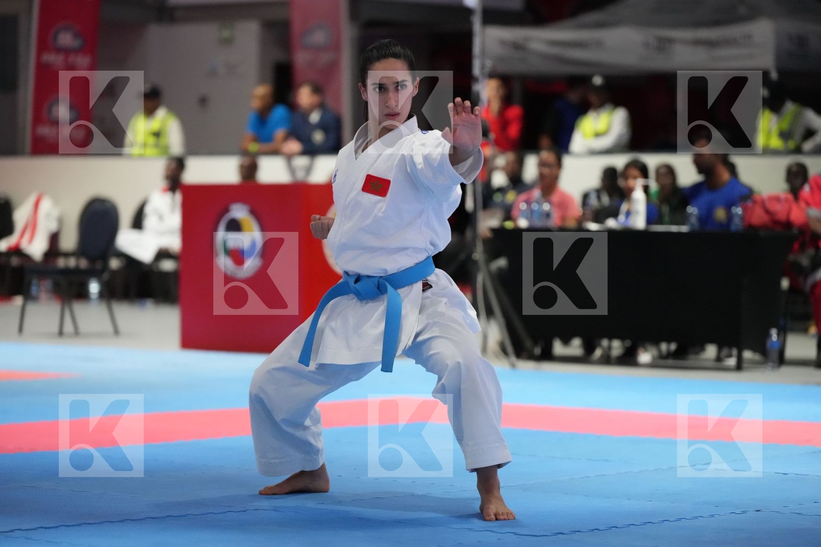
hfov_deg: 15.6
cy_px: 274
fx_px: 2987
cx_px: 410
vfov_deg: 10.5
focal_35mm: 131
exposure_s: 1/500
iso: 8000
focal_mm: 131
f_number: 2.8
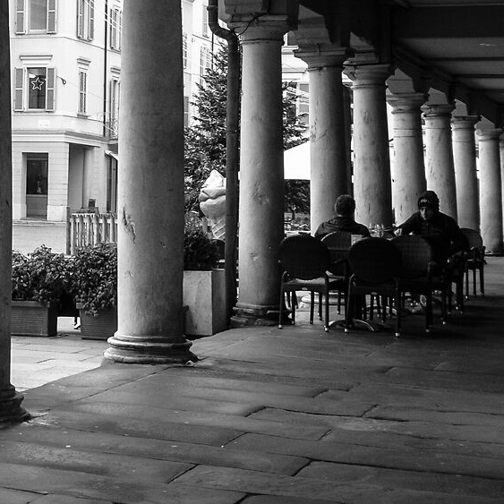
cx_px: -182
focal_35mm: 87
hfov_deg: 18.3
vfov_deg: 19.7
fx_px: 1433
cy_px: 88
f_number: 5
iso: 640
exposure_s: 1/60
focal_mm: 16
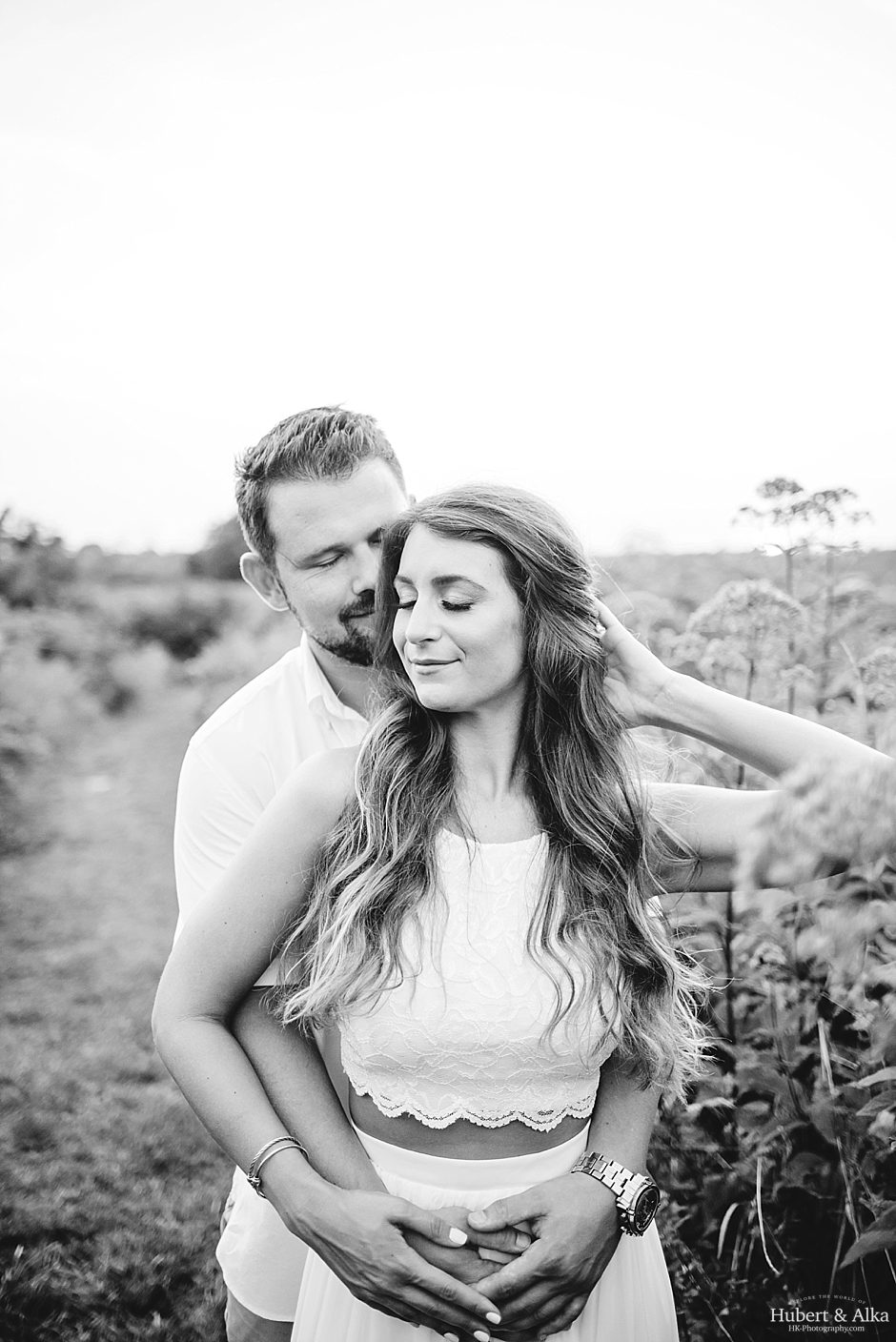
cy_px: 671
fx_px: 1305
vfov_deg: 54.4
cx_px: 448
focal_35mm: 35
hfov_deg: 37.9
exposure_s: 1/640
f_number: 1.8
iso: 640
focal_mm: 35
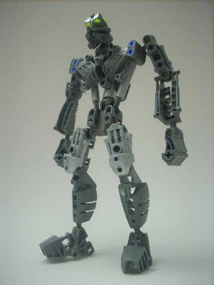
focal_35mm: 37
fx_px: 305
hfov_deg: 38.7
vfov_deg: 50.1
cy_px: 142
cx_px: 107
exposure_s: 1/4
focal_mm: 6.2
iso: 227
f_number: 2.8
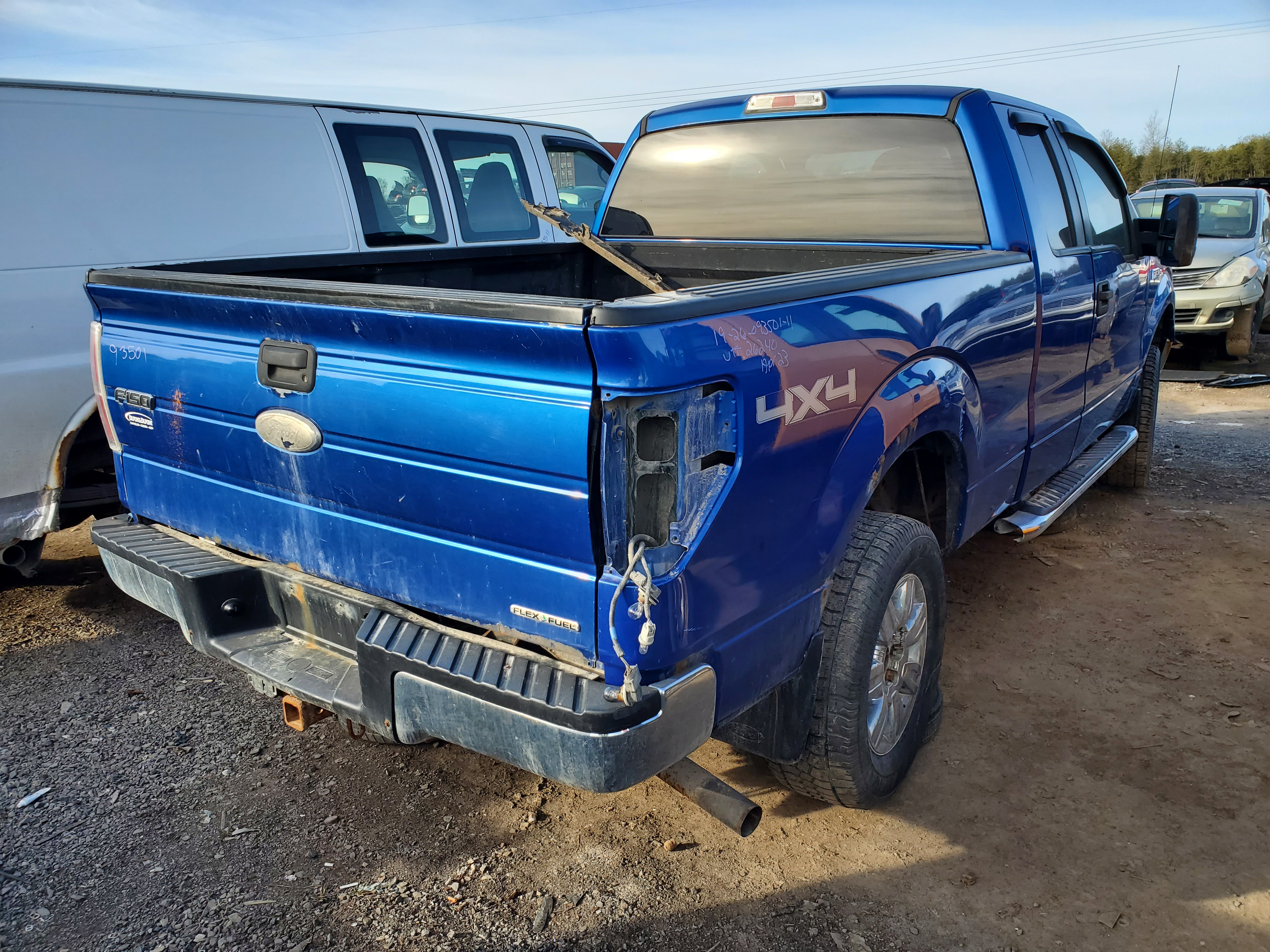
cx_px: 635
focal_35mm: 26
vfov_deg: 53.1
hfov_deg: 67.3
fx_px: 954
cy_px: 476
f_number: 2.4
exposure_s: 1/609
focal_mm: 4.3
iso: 50
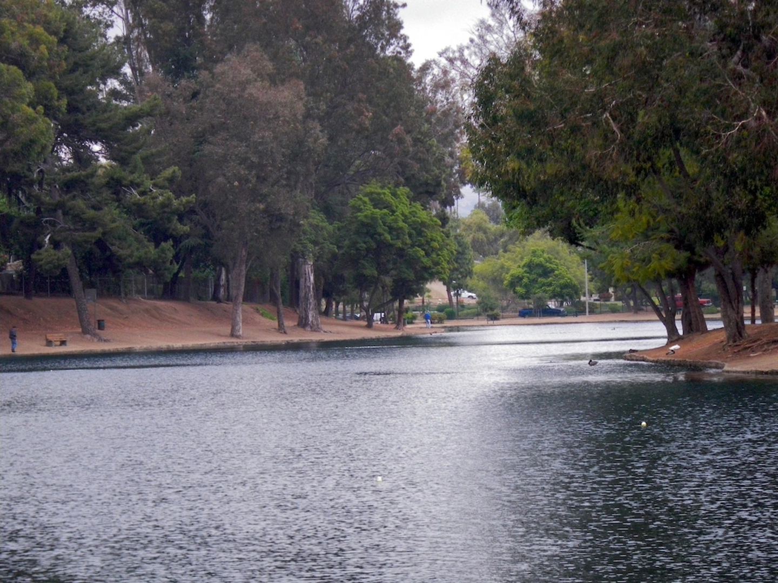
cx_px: 389
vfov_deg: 8.5
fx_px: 3933
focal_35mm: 175
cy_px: 292
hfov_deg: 11.3
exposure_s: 1/250
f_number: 4.7
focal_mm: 31.2
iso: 160
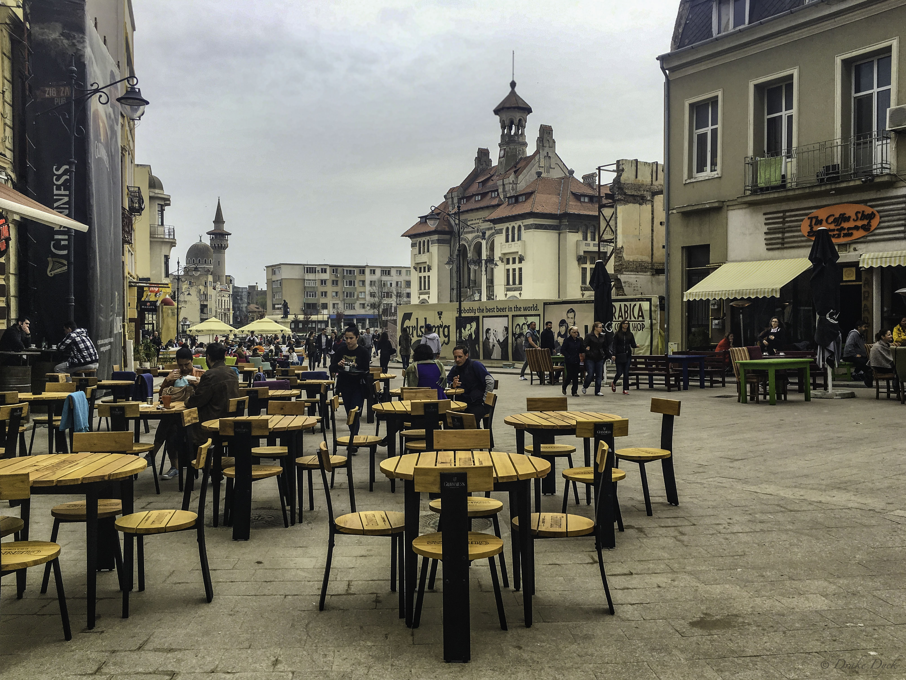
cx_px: 453
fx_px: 759
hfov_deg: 61.7
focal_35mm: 29
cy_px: 340
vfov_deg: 48.2
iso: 25
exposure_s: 1/800
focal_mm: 4.15
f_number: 2.2
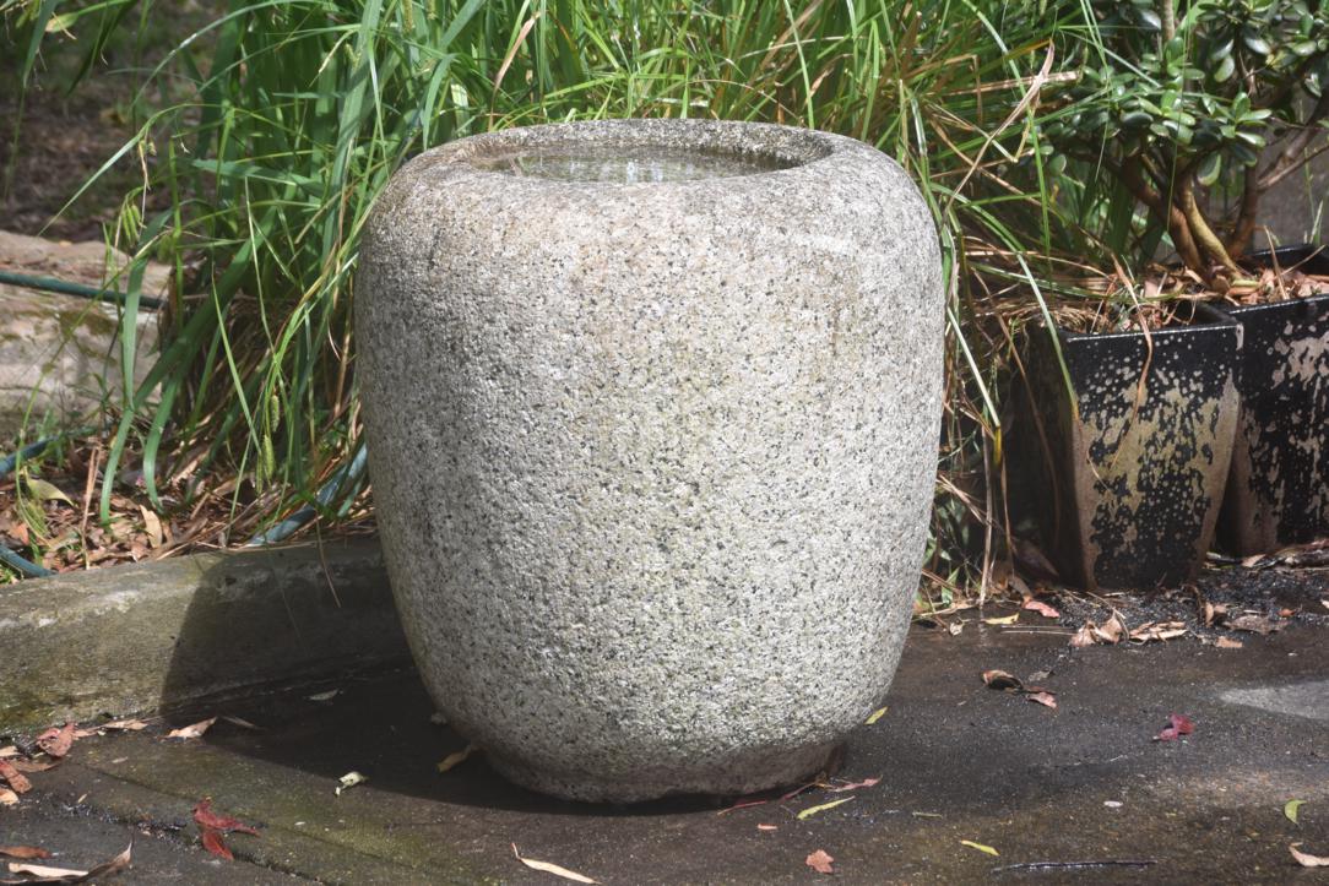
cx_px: 664
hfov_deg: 15.2
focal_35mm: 135
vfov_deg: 10.2
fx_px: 4984
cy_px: 443
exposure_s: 1/250
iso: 360
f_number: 8
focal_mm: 90
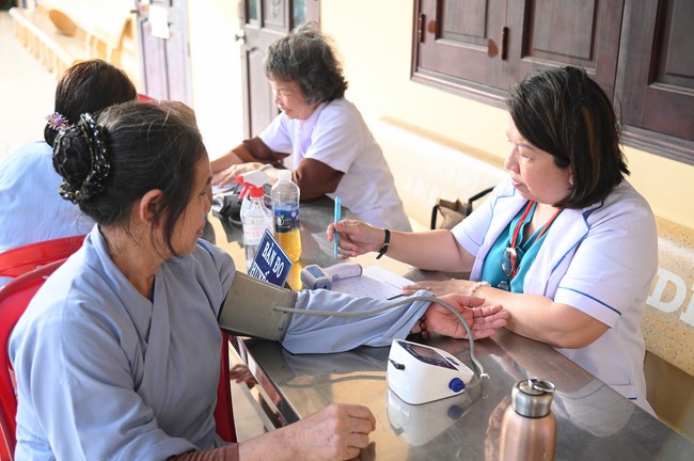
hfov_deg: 48.5
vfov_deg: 33.3
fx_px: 770
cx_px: 347
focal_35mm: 40
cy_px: 230
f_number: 4
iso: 4000
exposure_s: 1/250
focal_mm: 40
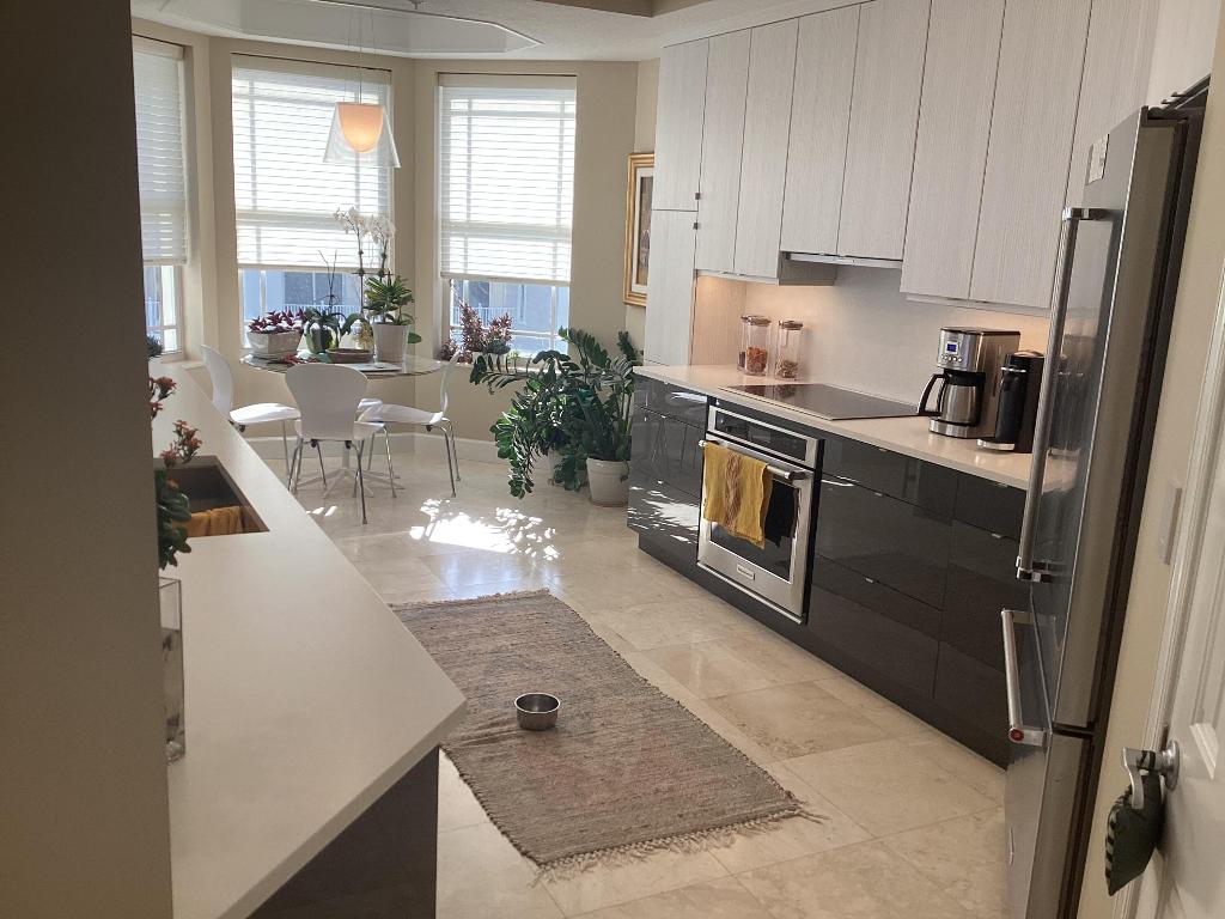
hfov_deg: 58.4
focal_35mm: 31
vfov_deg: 45.4
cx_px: 612
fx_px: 1097
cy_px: 460
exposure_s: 1/120
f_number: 2.4
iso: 32
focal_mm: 3.3
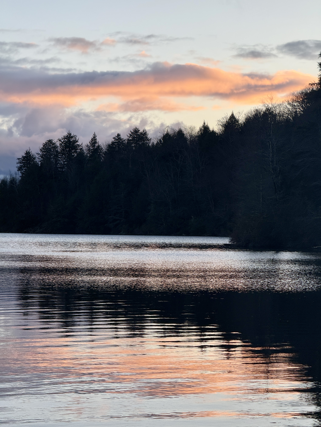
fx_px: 1484
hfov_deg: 12.3
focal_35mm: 120
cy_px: 214
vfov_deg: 16.4
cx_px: 160
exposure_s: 1/377
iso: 50
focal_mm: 15.66
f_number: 2.8
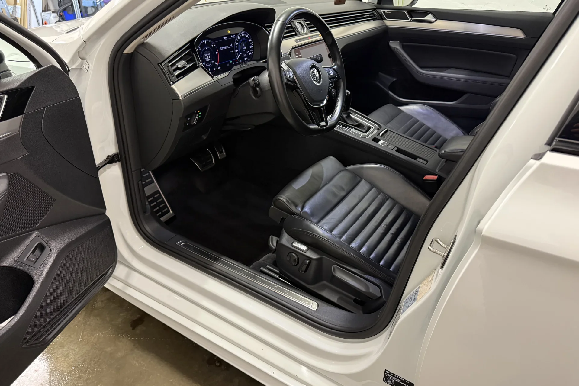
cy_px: 190
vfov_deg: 51.3
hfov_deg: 71.5
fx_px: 402
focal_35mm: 25
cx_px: 289
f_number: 1.78
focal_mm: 6.76
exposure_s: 1/50
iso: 500
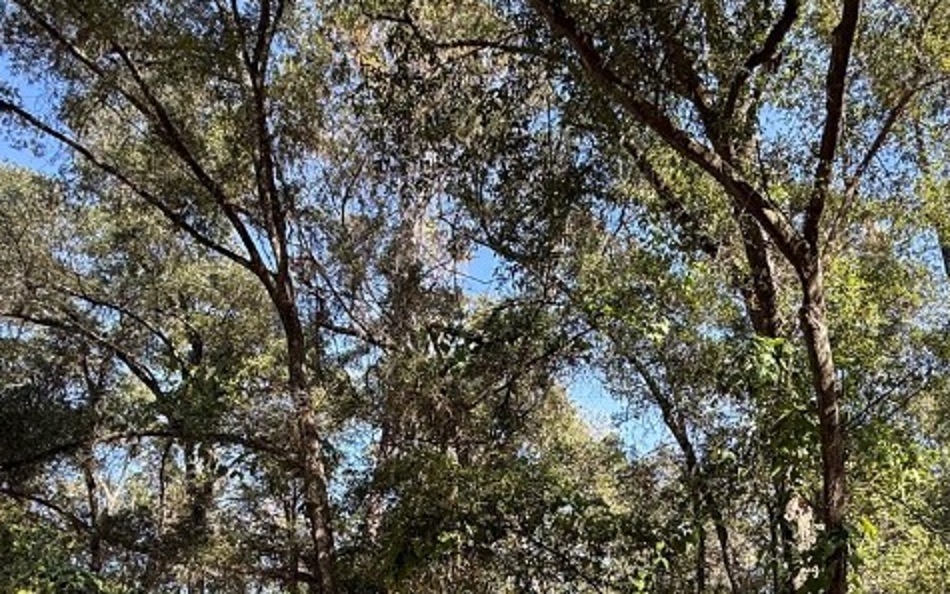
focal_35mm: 32
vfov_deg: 36.9
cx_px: 552
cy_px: 538
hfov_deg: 59.3
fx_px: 829
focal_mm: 2.22
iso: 64
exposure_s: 1/324
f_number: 2.2
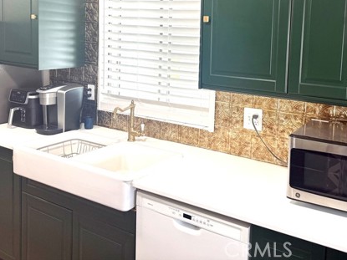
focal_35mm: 37
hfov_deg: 49.7
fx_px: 371
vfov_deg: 37.6
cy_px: 61
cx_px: 213
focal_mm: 6.76
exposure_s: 1/60
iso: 125
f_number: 1.78
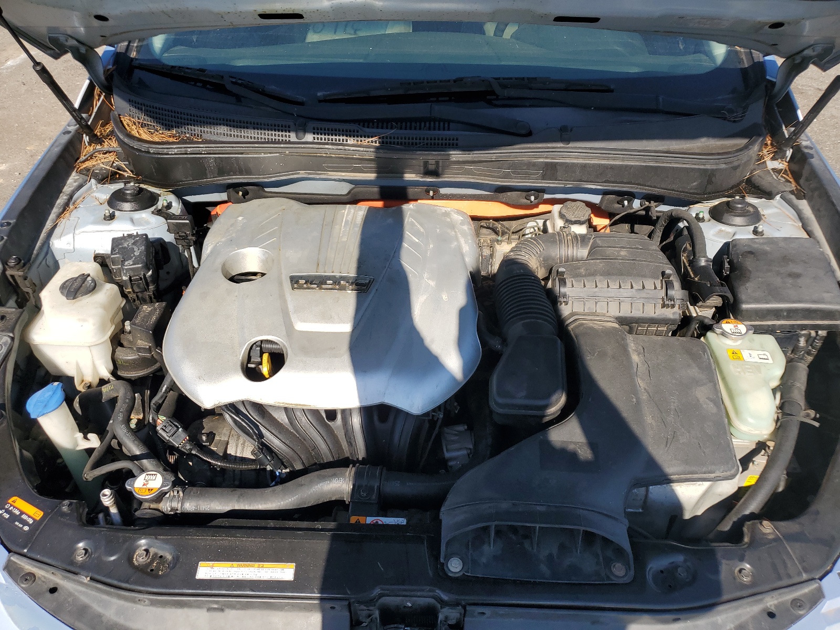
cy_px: 315
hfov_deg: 67.3
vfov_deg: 53.1
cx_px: 420
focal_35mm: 26
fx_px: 631
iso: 50
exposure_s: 1/2500
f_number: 1.5
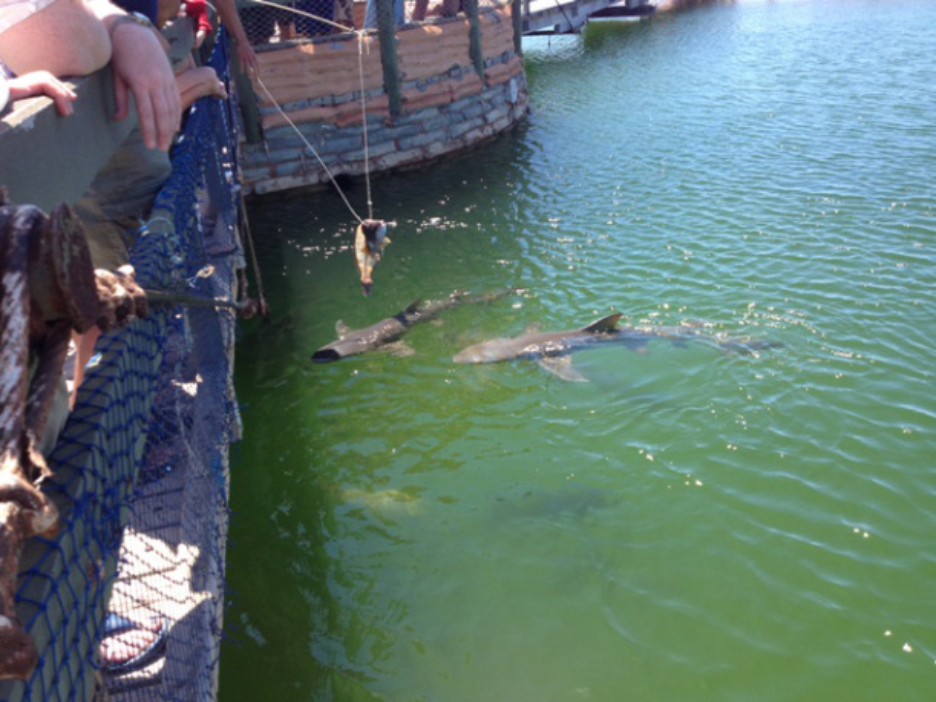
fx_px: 946
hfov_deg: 52.6
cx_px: 468
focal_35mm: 35
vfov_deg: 40.7
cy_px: 351
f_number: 2.4
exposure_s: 1/506
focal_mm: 4.28
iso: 50
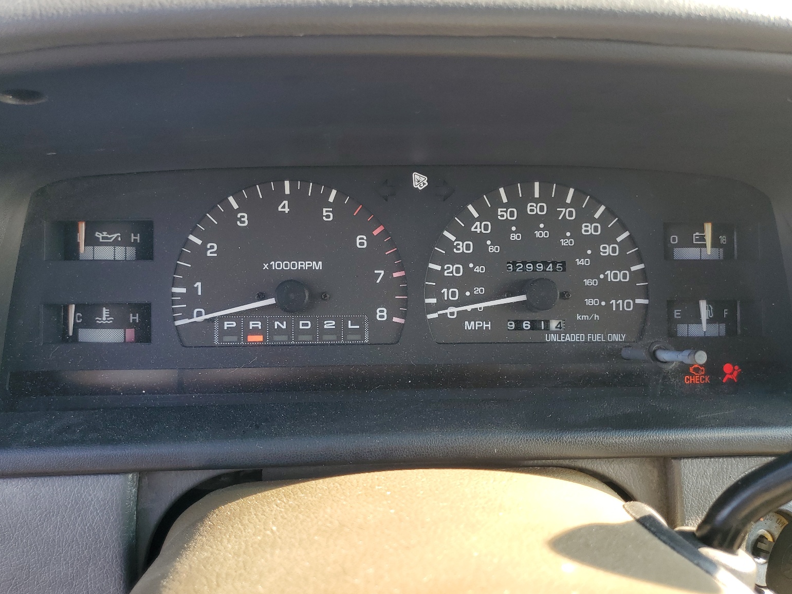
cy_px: 306
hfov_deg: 65.3
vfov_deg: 51.4
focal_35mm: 27
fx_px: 618
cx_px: 382
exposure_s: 1/120
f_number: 1.5
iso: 51
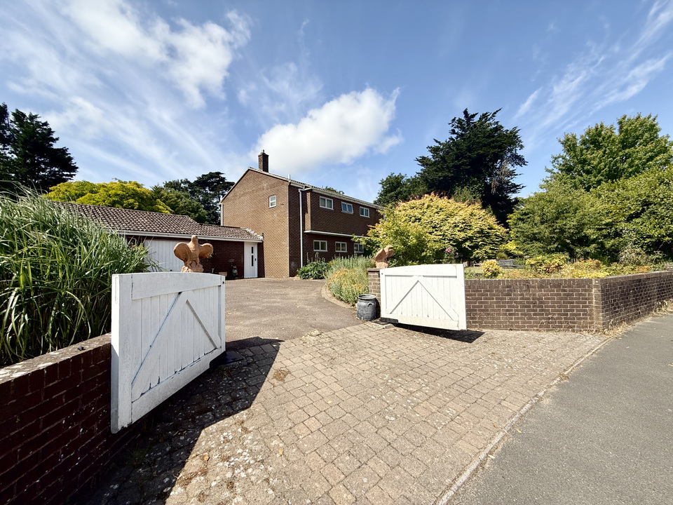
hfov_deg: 102.1
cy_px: 252
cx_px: 336
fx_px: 272
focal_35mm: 14
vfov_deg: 85.7
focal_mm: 2.22
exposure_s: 1/2611
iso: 50
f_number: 2.2
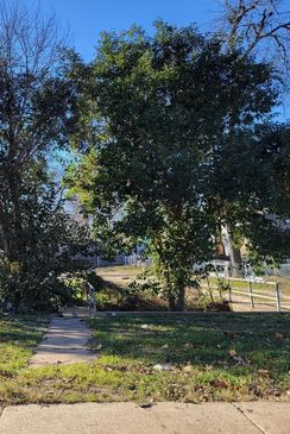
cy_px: 213
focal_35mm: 37
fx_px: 446
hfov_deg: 34.5
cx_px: 45
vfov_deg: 51.8
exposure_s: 1/781
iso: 40
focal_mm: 5.4
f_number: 1.8
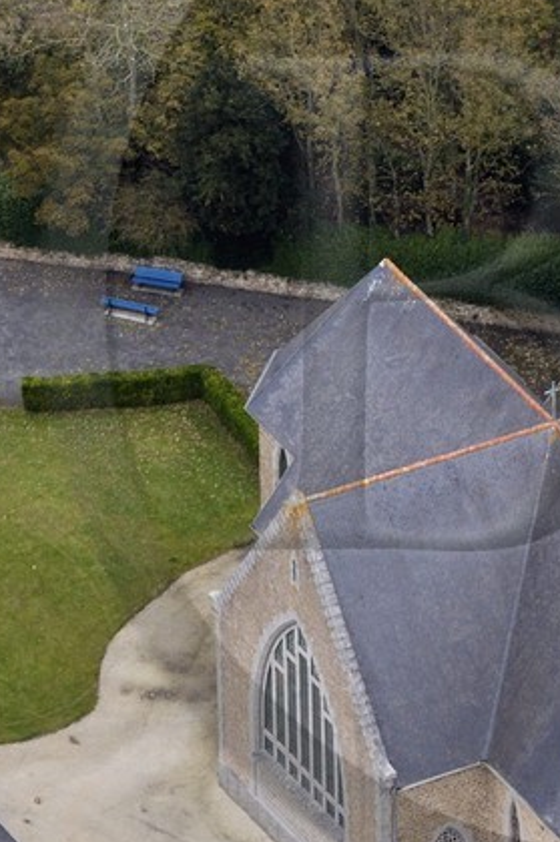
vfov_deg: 3.7
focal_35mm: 553
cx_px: 658
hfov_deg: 2.5
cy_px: 305
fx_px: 12934
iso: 800
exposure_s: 1/1000
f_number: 7.1
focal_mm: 145
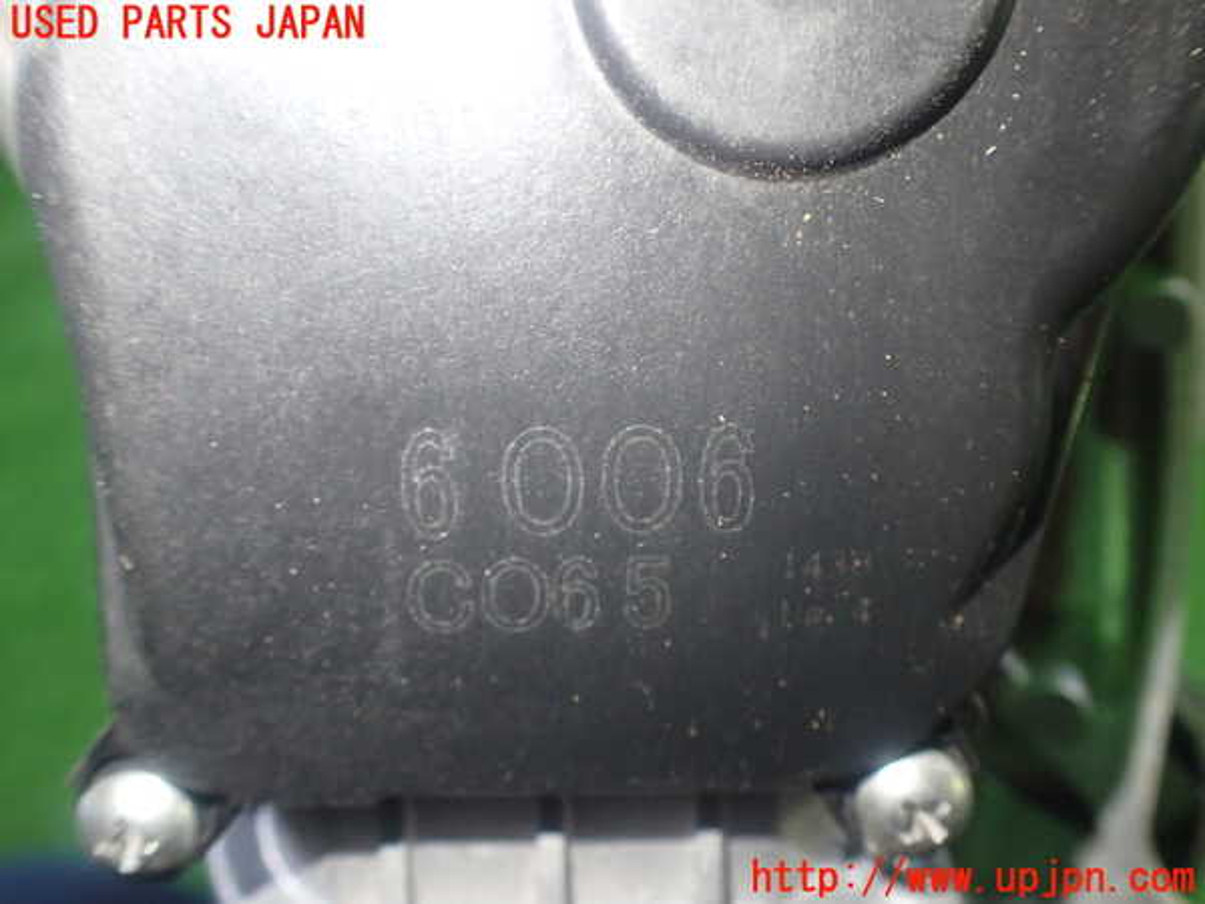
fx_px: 1044
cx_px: 602
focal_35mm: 30
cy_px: 452
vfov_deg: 46.8
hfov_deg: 60.0
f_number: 2.3
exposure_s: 1/30
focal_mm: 5.4
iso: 500
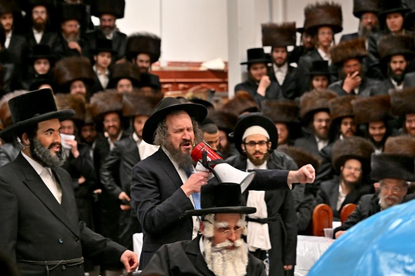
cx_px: 208
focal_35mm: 180
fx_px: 2074
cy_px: 138
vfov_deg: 7.6
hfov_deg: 11.4
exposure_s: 1/250
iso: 400
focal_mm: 120
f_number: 4
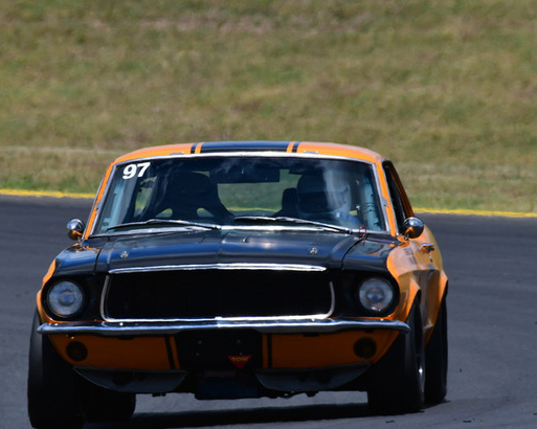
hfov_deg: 1.8
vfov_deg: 1.4
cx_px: 173
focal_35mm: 1098
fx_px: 17444
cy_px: 179
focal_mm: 500
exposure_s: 1/640
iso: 200
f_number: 10
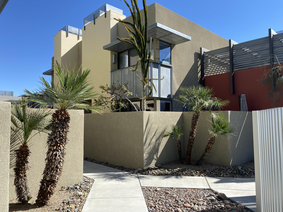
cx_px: 142
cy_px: 106
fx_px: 213
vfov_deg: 53.1
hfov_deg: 67.3
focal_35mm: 26
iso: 32
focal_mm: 4.25
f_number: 1.8
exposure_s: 1/1927
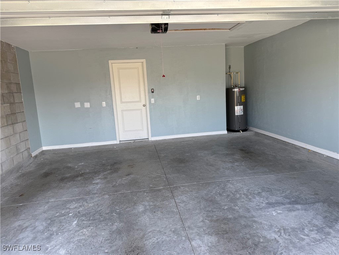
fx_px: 235
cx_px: 170
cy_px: 128
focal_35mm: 24
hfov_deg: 71.6
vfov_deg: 56.8
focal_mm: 6.76
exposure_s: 1/261
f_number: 1.78
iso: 64
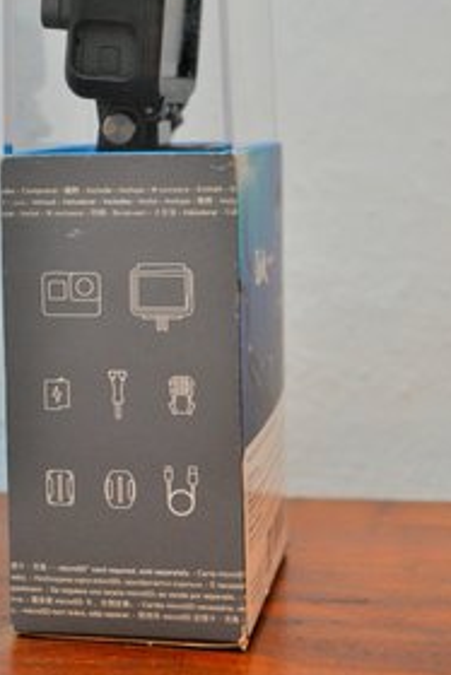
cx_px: 145
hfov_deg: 15.2
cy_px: 212
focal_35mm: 90
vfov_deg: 22.5
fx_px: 1689
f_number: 5.6
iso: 800
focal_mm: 42
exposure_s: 1/30
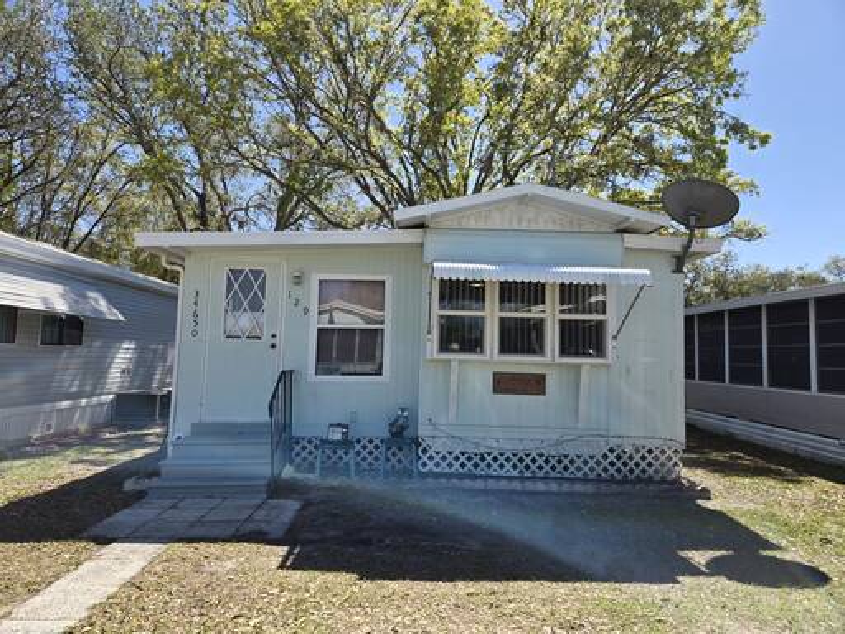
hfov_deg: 73.9
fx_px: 561
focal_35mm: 23
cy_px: 317
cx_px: 422
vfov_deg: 58.9
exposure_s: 1/1163
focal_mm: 5.4
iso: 25
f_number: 1.8
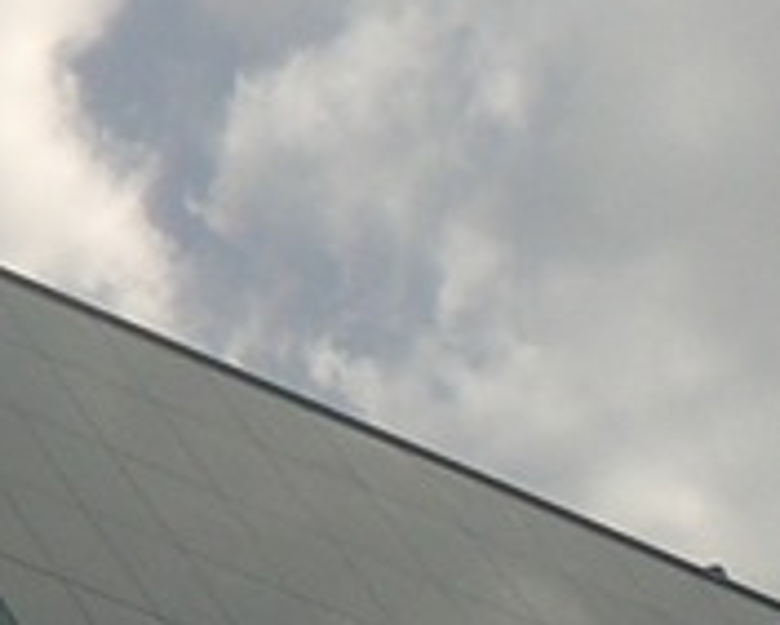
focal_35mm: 211
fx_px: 4874
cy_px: 133
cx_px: -838
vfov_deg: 7.3
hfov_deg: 8.6
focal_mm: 6.3
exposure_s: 1/500
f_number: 4.4
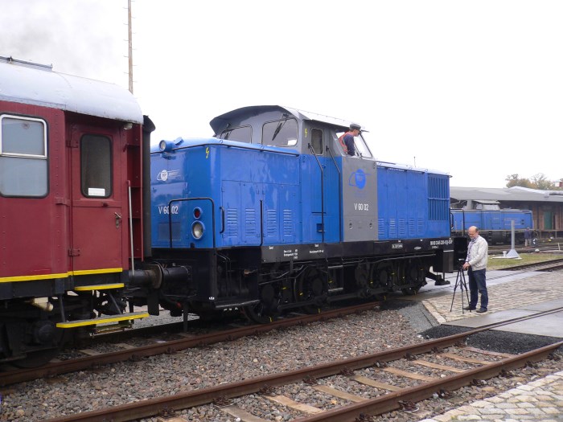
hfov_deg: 52.6
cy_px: 211
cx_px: 282
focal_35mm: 35
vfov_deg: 40.7
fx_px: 569
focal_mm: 5.8
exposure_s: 1/200
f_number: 2.8
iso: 100
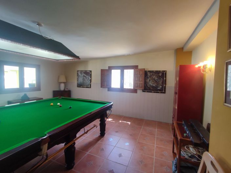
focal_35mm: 16
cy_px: 86
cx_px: 116
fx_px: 107
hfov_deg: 94.5
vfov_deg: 78.1
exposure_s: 1/50
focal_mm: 1.65
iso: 81
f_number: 2.2
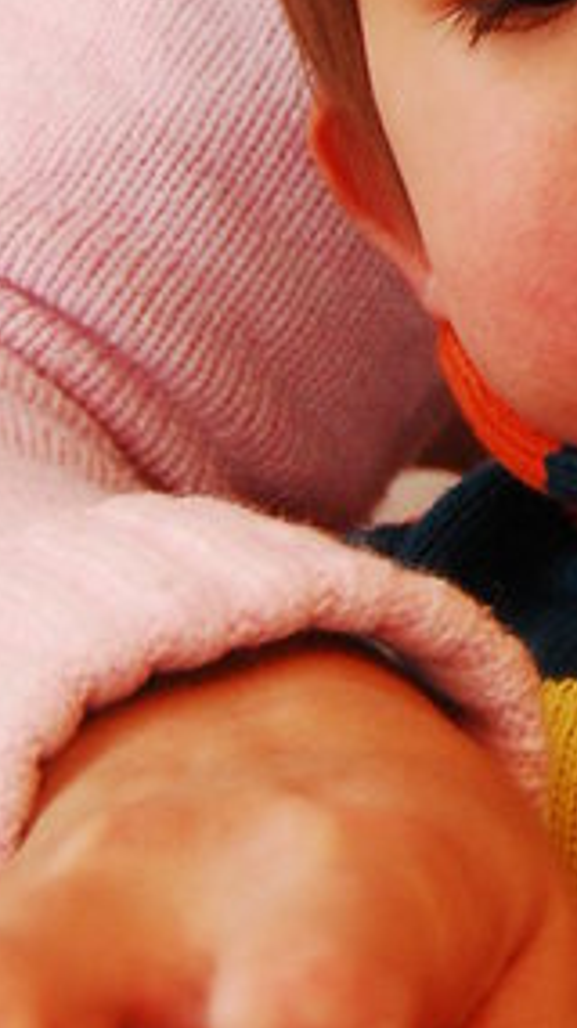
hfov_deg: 5.3
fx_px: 6156
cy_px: -256
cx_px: 939
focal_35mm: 226
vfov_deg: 9.4
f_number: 5.6
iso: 800
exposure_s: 1/60
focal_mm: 40
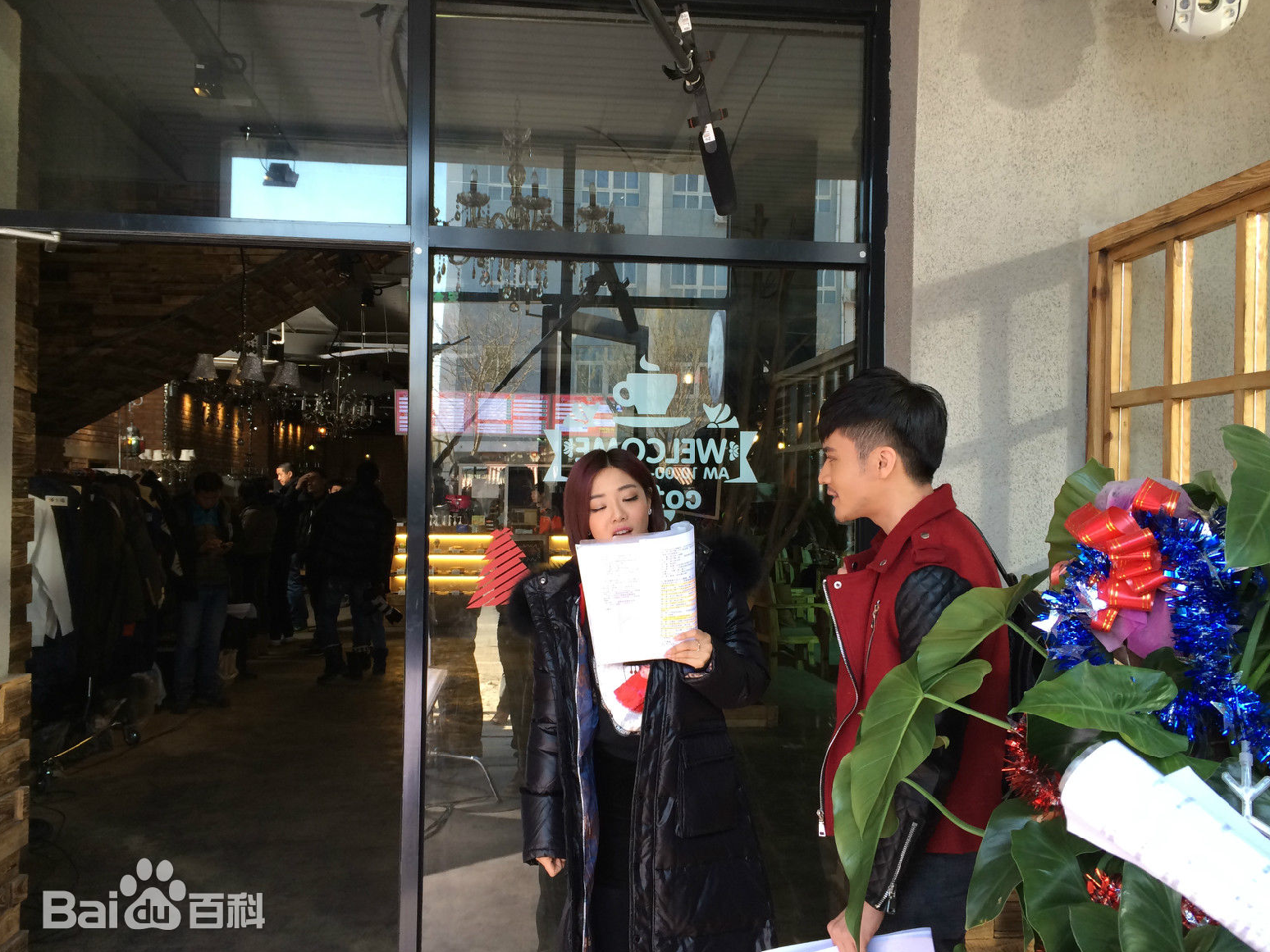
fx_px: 1137
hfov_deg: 58.4
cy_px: 489
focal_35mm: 31
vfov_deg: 45.4
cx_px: 633
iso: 40
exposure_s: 1/40
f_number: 2.2
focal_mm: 4.12
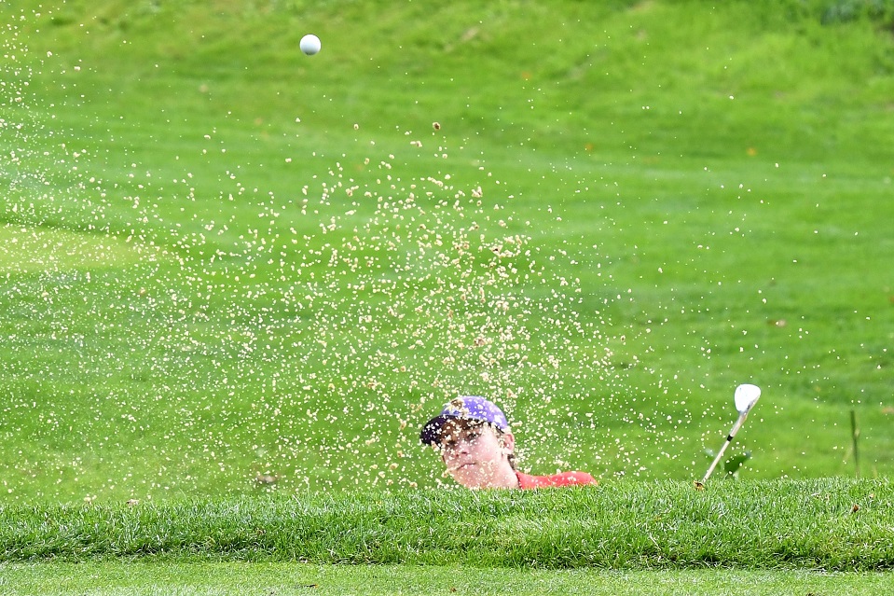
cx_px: 447
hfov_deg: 10.6
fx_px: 4841
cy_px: 298
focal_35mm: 195
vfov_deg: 7.0
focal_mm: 130
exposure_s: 1/1000
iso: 800
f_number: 7.1
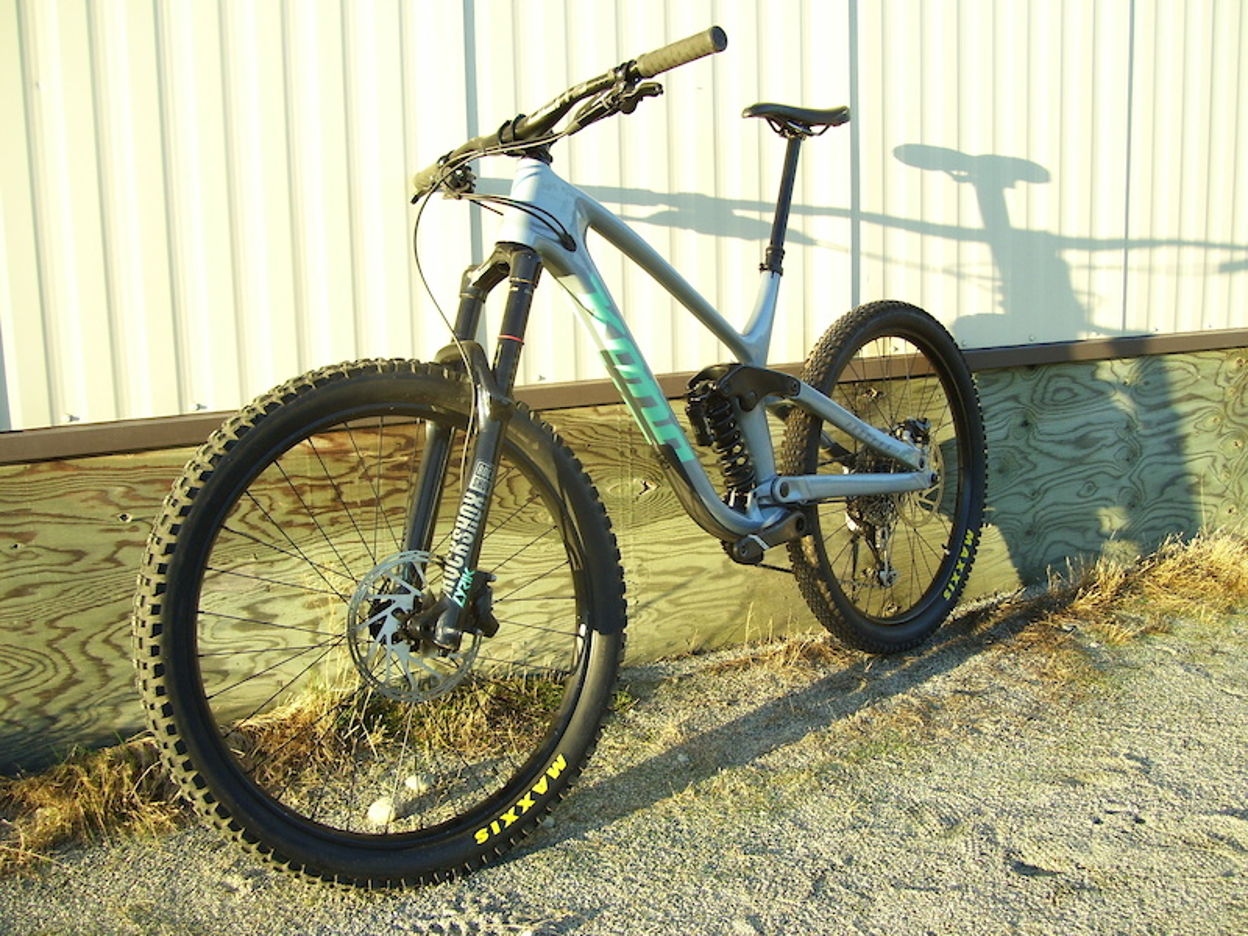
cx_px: 624
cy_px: 468
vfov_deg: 38.7
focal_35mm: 37
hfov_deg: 50.1
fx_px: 1334
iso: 80
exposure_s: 1/250
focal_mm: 6
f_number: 2.7
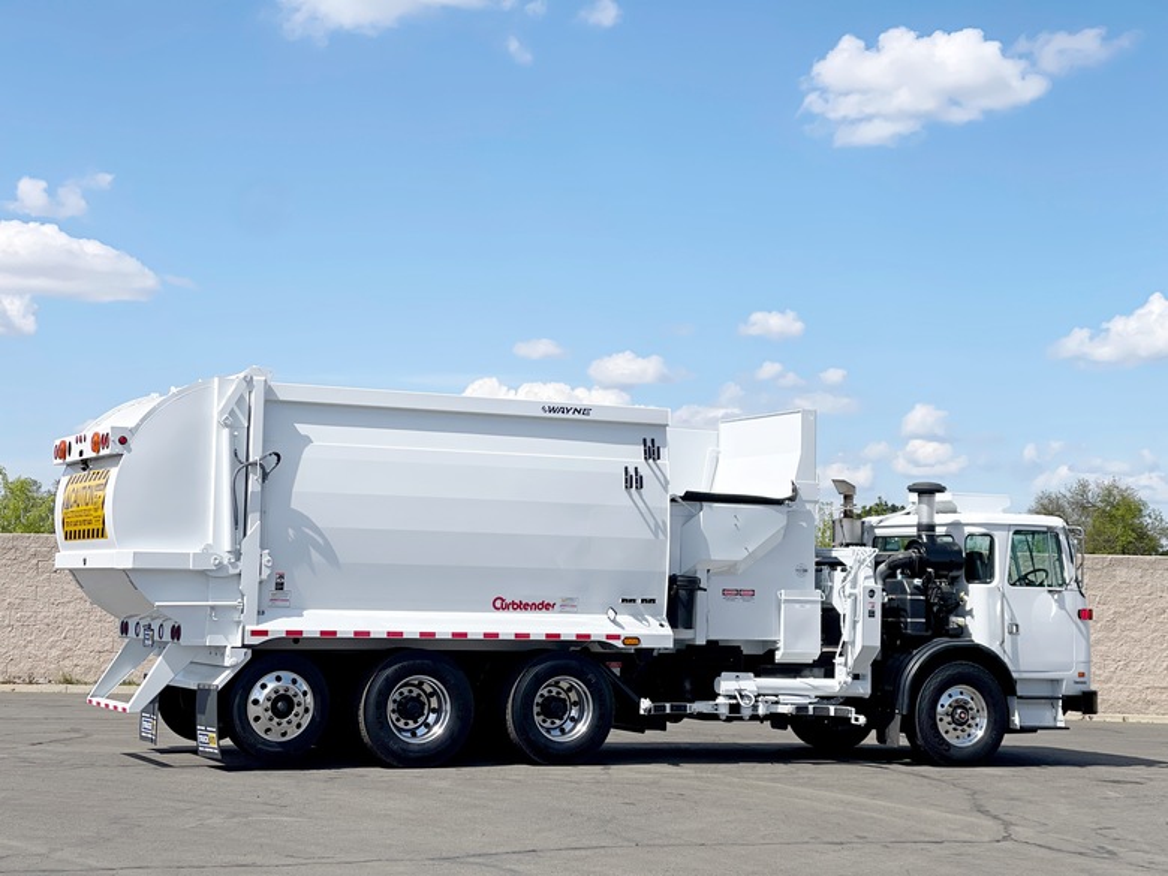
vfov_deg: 22.9
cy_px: 438
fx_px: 2159
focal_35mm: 64
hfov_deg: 30.3
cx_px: 584
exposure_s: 1/2950
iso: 32
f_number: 2.2
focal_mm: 7.5
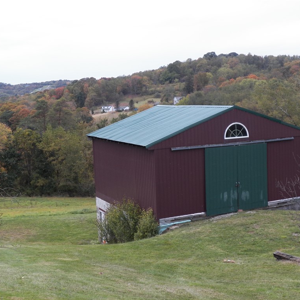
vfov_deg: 32.8
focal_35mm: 52
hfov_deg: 32.7
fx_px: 510
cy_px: 150
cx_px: 170
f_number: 3.6
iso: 125
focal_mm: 7.9
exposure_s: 1/125
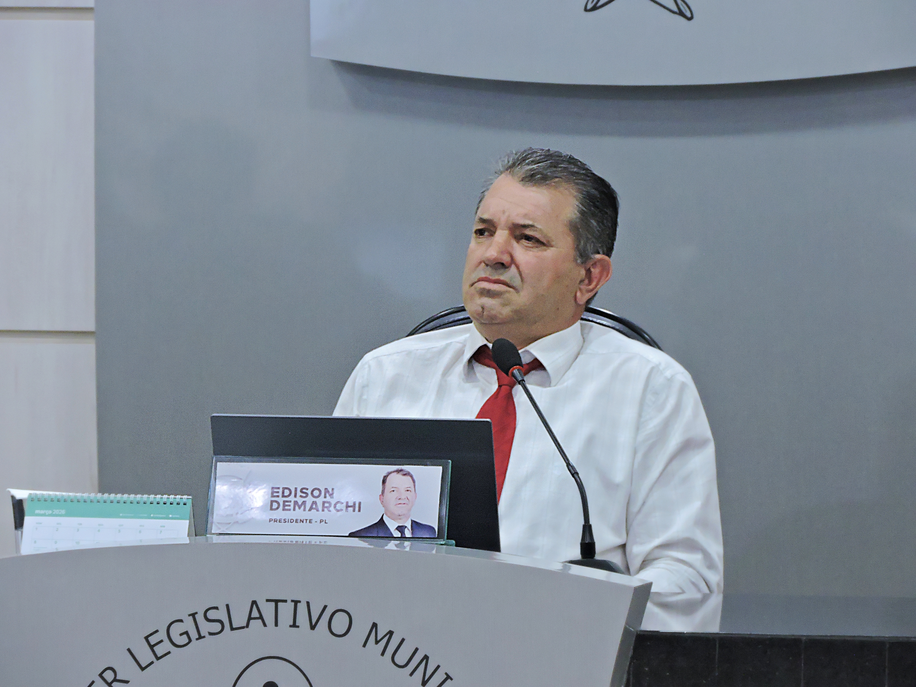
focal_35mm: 400
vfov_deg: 3.7
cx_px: 458
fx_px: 10585
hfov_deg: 5.0
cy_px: 344
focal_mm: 71.3
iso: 800
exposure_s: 1/20
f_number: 6.1
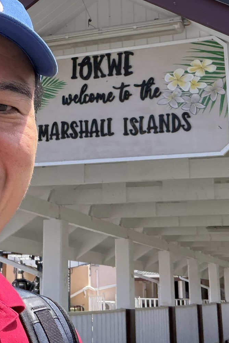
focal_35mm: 64
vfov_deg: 30.7
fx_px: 610
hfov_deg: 20.8
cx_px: 27
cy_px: 74
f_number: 1.9
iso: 40
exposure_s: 1/694
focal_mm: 2.71
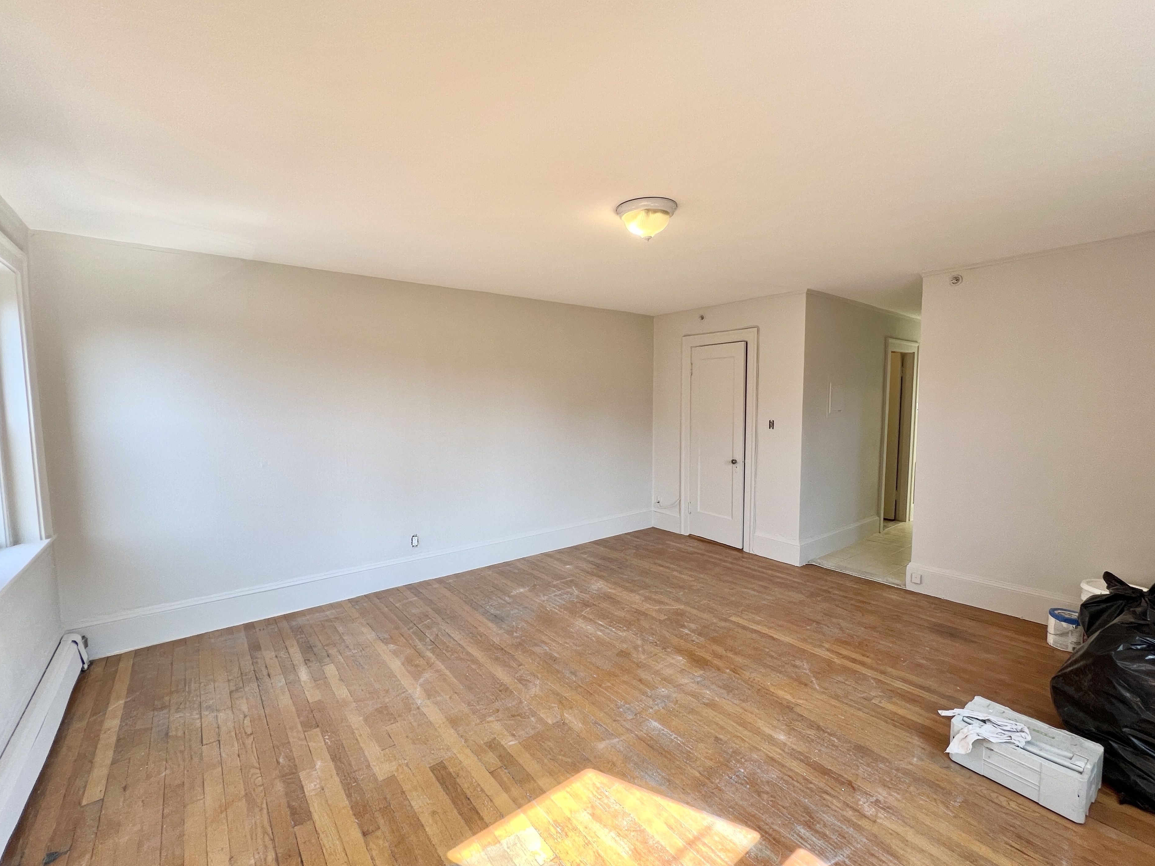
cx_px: 594
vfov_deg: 85.7
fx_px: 467
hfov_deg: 102.0
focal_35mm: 14
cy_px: 435
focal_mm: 1.57
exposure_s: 1/99
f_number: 1.8
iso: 50
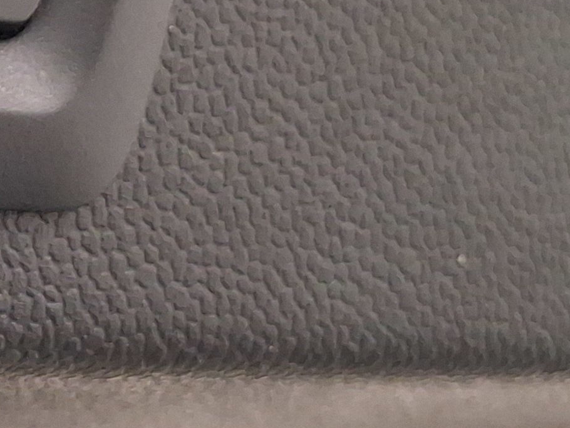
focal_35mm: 121
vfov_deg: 11.8
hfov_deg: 15.1
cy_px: -201
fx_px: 1993
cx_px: -271
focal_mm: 4
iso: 500
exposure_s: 1/40
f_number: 1.8
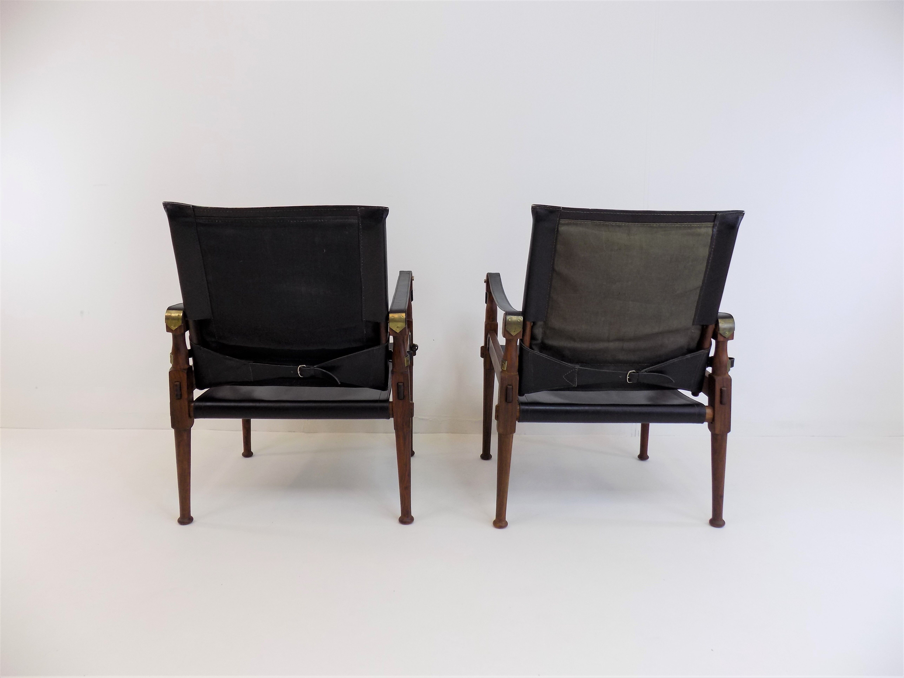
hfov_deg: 73.9
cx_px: 452
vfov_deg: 58.9
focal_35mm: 23
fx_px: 601
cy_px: 339
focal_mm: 4
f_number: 3.1
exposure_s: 1/40
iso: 80
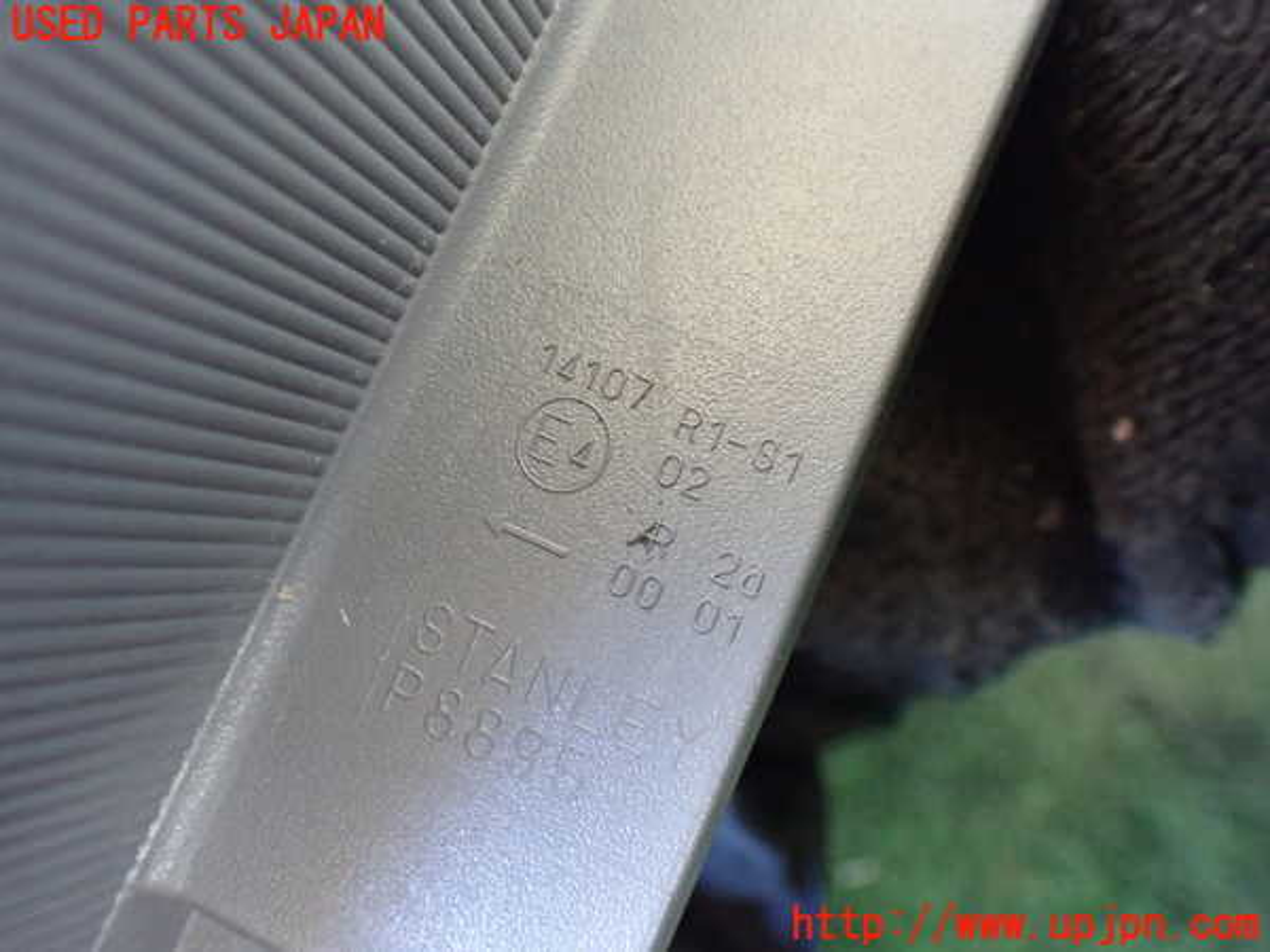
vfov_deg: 46.8
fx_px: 1101
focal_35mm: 30
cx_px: 635
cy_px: 476
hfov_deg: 60.0
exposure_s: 1/30
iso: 1000
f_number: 2.3
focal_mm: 5.4
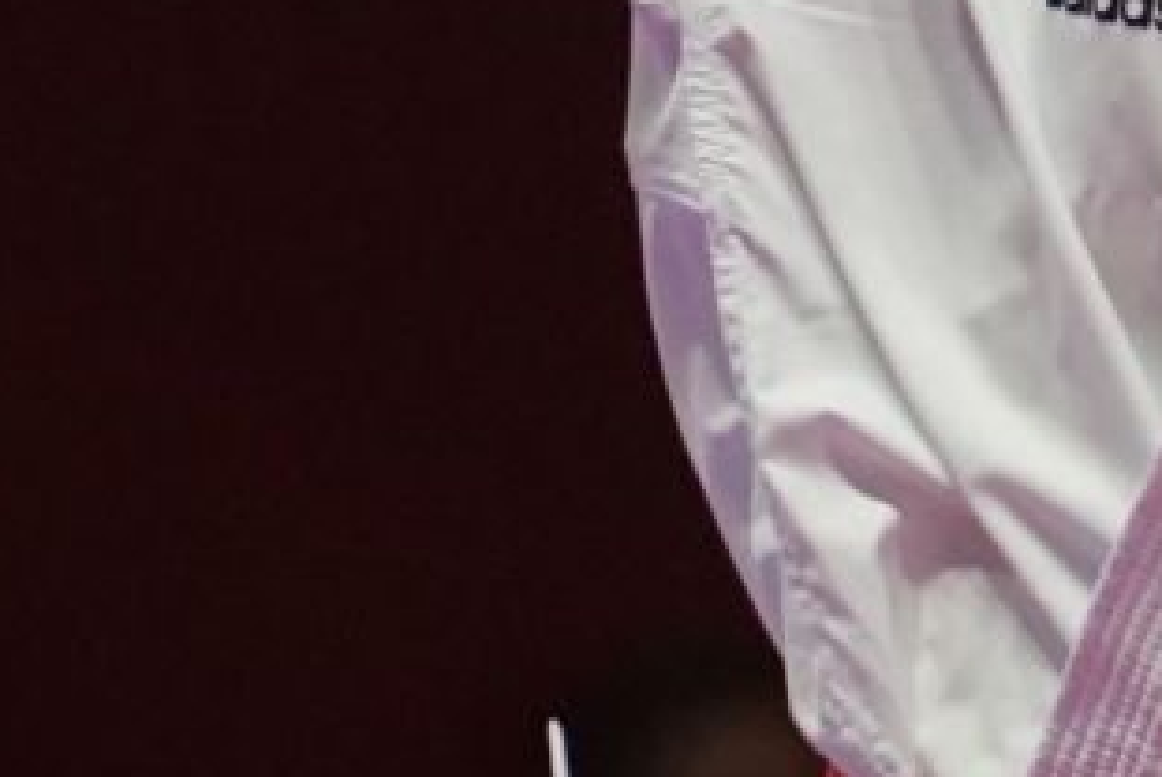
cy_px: -616
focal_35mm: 1648
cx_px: 1999
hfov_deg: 1.2
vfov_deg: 0.8
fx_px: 53242
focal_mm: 190
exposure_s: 1/1000
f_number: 4
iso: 2500
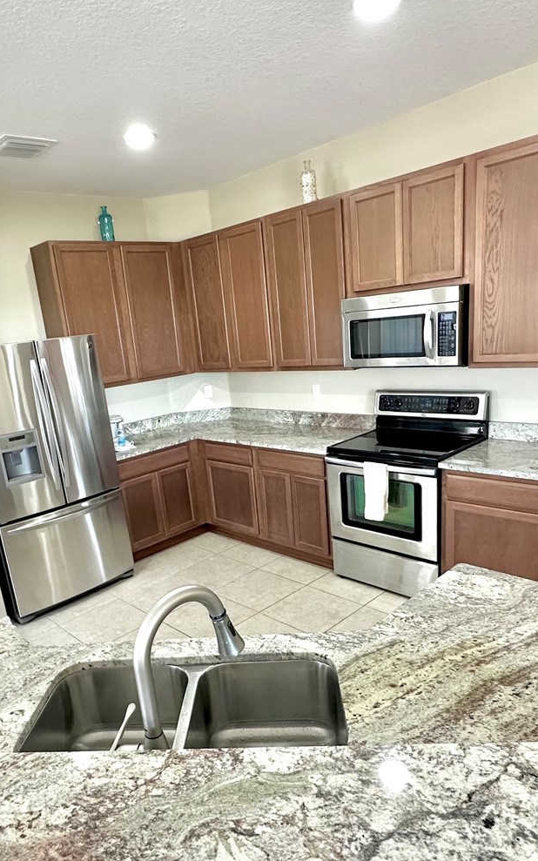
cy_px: 489
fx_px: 563
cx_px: 219
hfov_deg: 50.8
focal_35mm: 24
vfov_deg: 74.4
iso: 250
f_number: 2.2
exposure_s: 1/60
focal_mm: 2.22
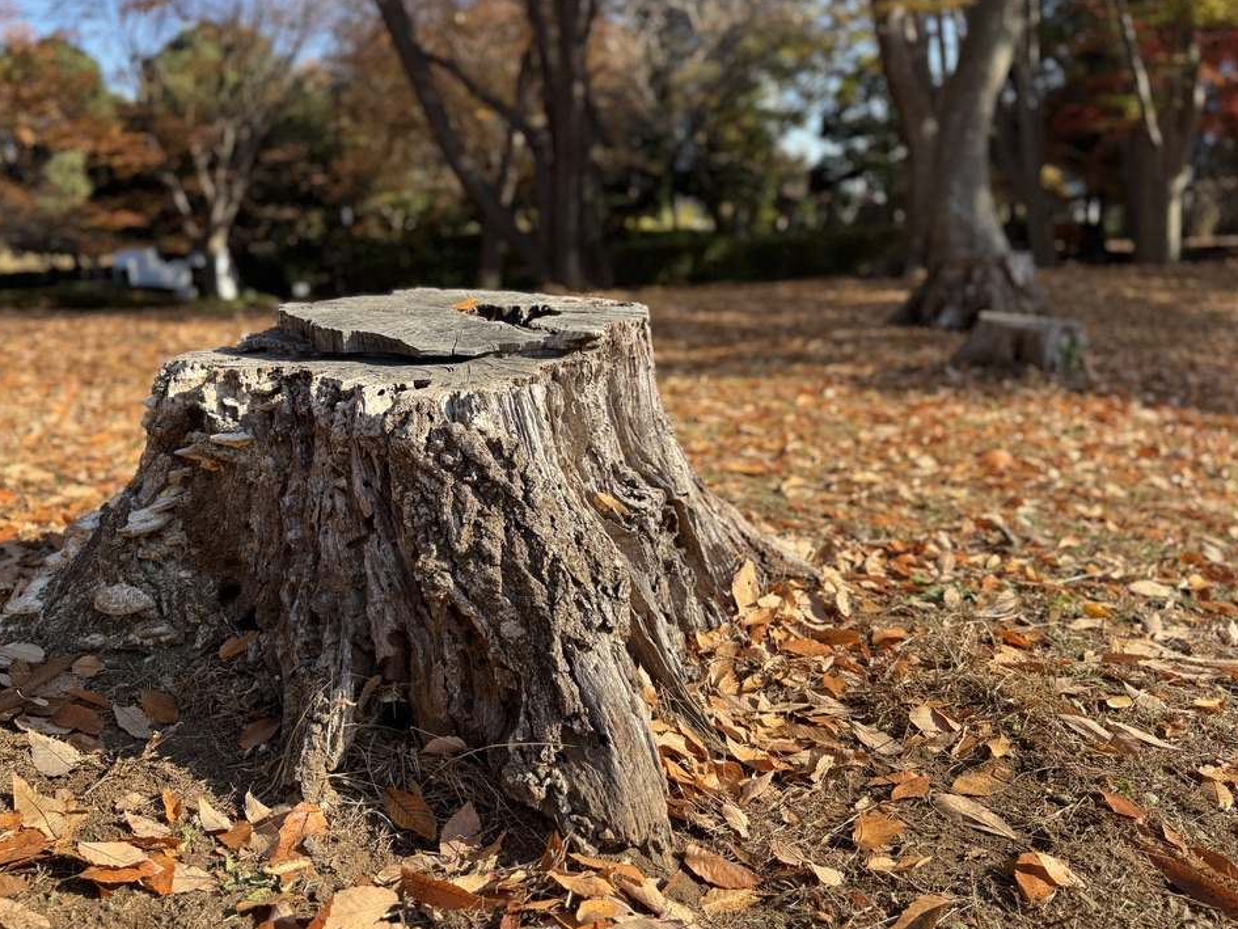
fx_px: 930
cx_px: 572
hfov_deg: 67.2
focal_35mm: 26
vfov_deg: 53.0
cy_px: 435
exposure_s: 1/1524
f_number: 1.78
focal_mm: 6.76
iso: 80
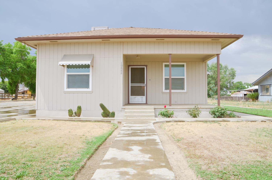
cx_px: 136
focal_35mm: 26
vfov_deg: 50.2
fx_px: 192
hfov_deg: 70.6
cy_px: 90
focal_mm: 17
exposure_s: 1/125
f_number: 8
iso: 100
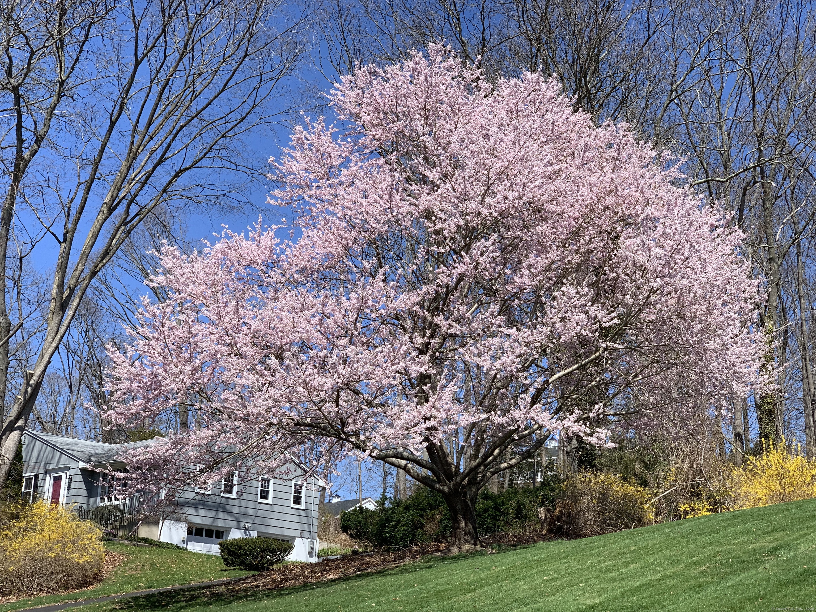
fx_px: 1226
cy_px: 306
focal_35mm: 52
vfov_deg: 28.0
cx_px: 408
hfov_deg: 36.8
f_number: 2.4
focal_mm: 6
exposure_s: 1/978
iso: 16
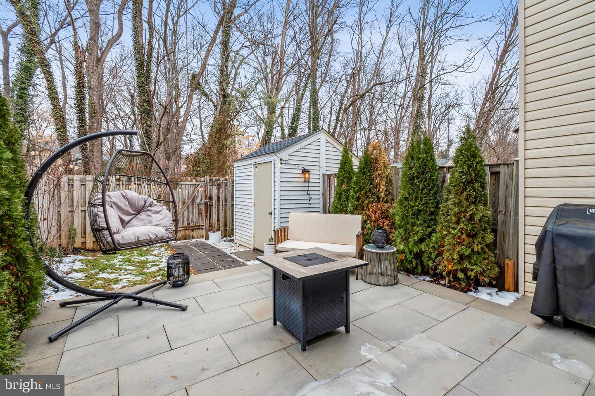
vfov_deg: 77.3
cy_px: 198
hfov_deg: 100.4
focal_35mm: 15
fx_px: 248
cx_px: 298
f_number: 11
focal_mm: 10
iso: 400
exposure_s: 1/60
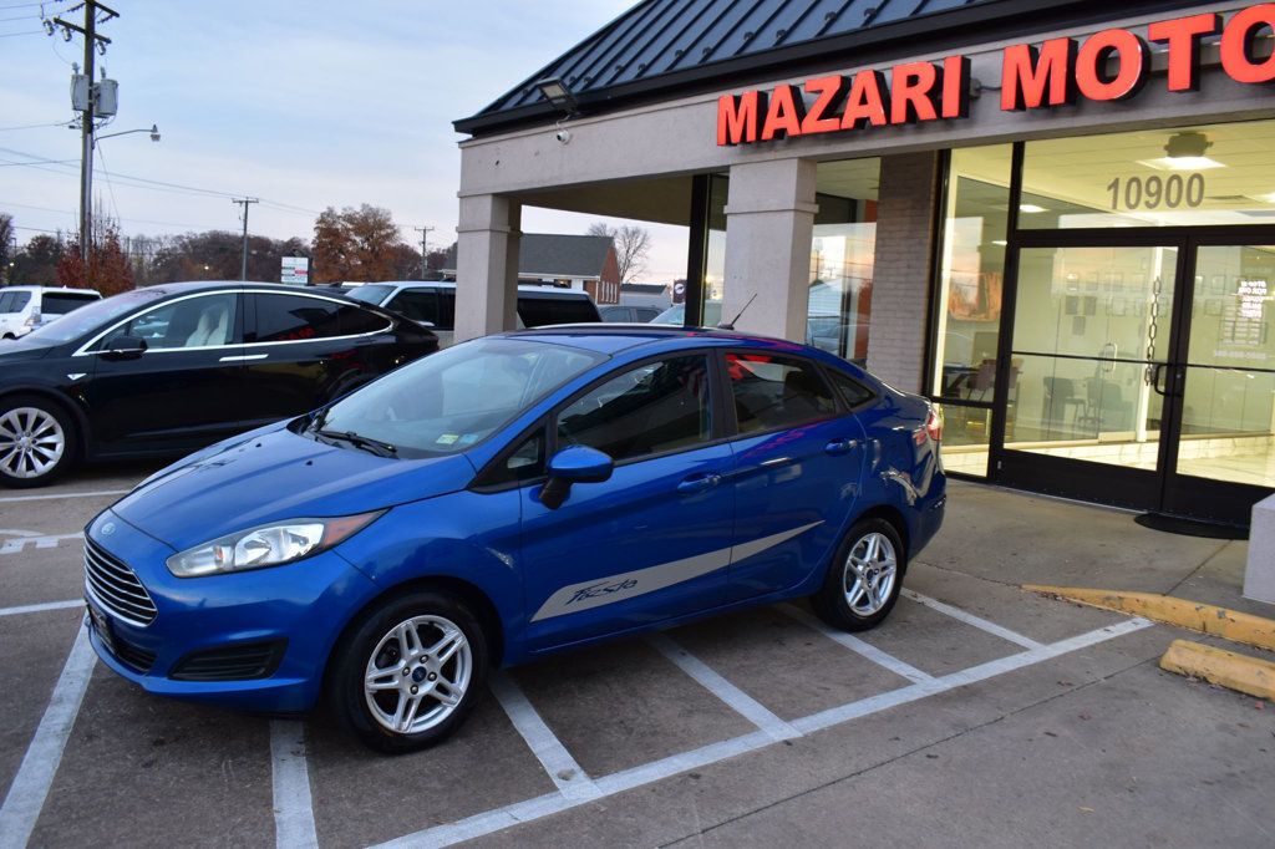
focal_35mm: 30
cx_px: 638
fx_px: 1062
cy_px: 424
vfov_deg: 43.6
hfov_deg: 61.9
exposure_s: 1/15
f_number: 6.3
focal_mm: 20
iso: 400
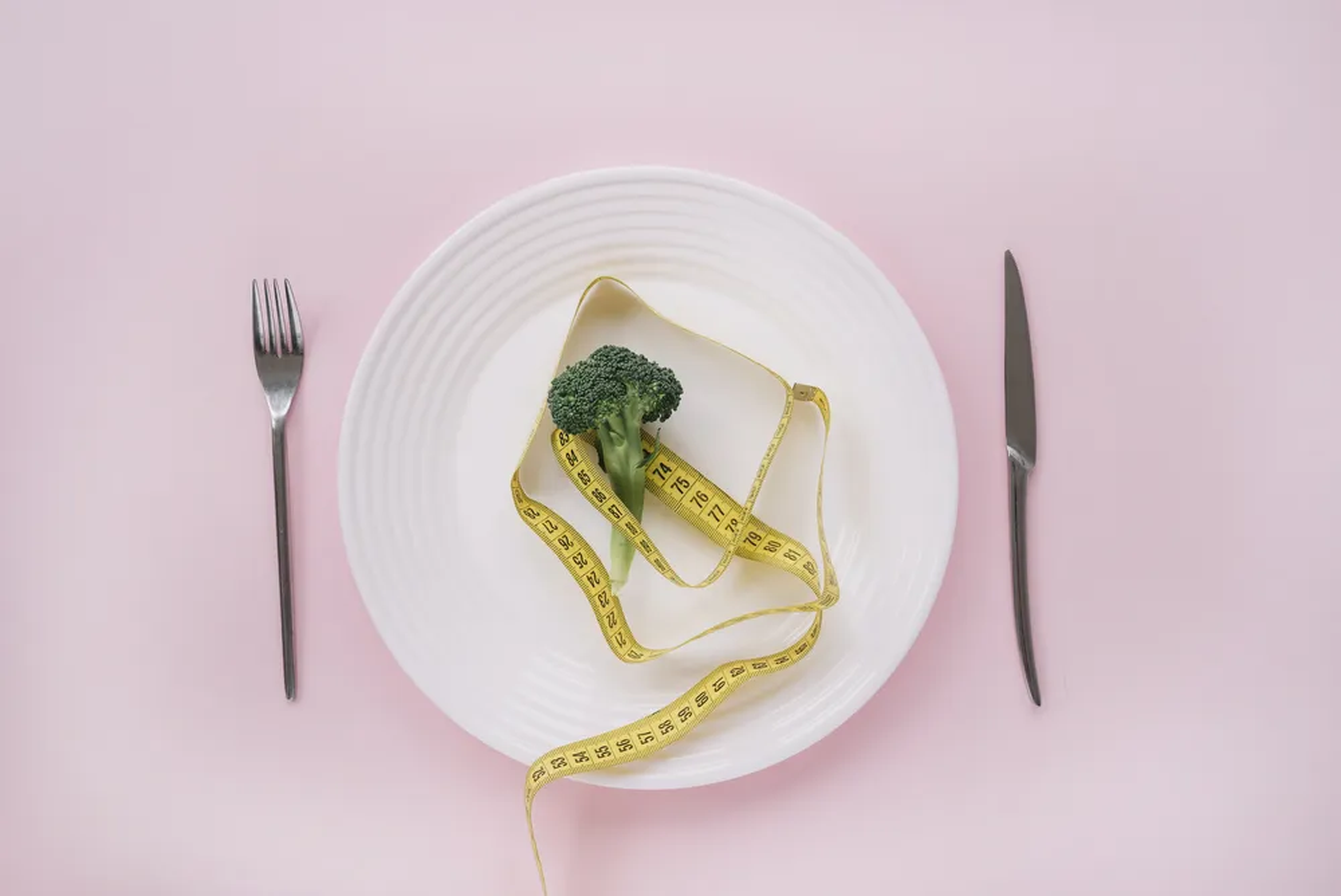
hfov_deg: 39.6
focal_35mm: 50
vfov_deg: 27.0
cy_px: 448
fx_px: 1864
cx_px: 670
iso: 200
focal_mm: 50
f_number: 6.3
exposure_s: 1/100
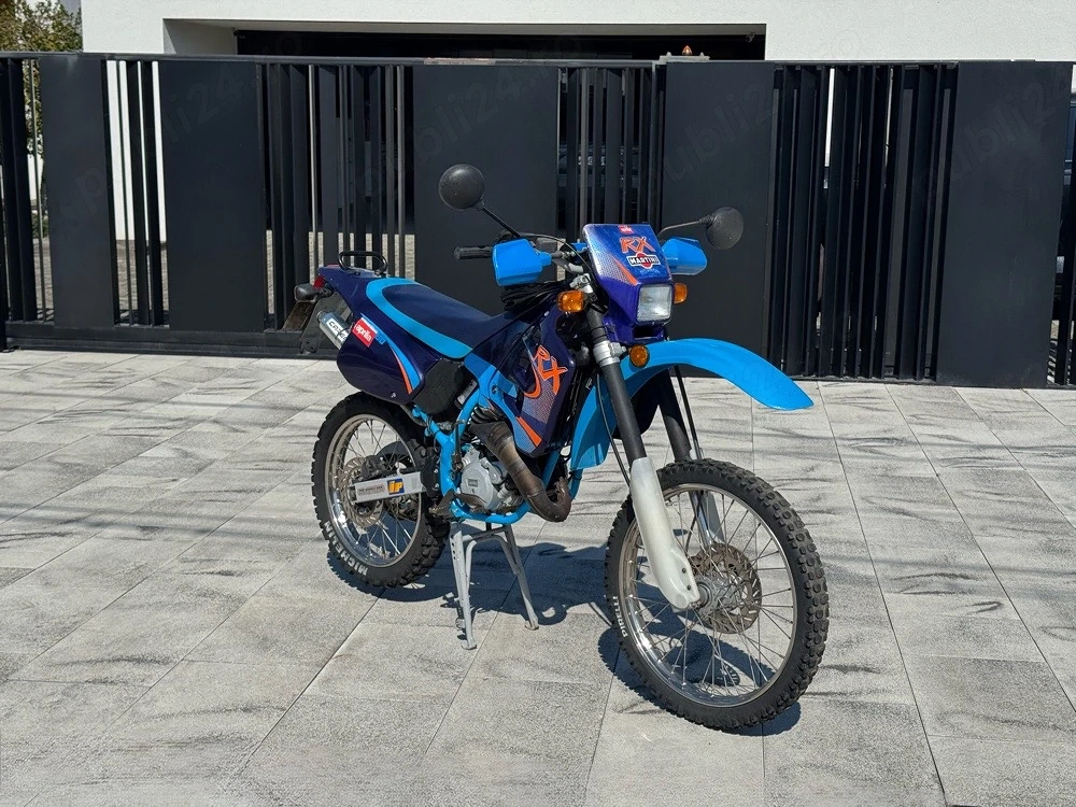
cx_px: 538
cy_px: 404
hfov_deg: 39.7
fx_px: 1492
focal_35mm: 48
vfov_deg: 30.3
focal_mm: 6.76
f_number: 1.78
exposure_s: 1/7937
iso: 64
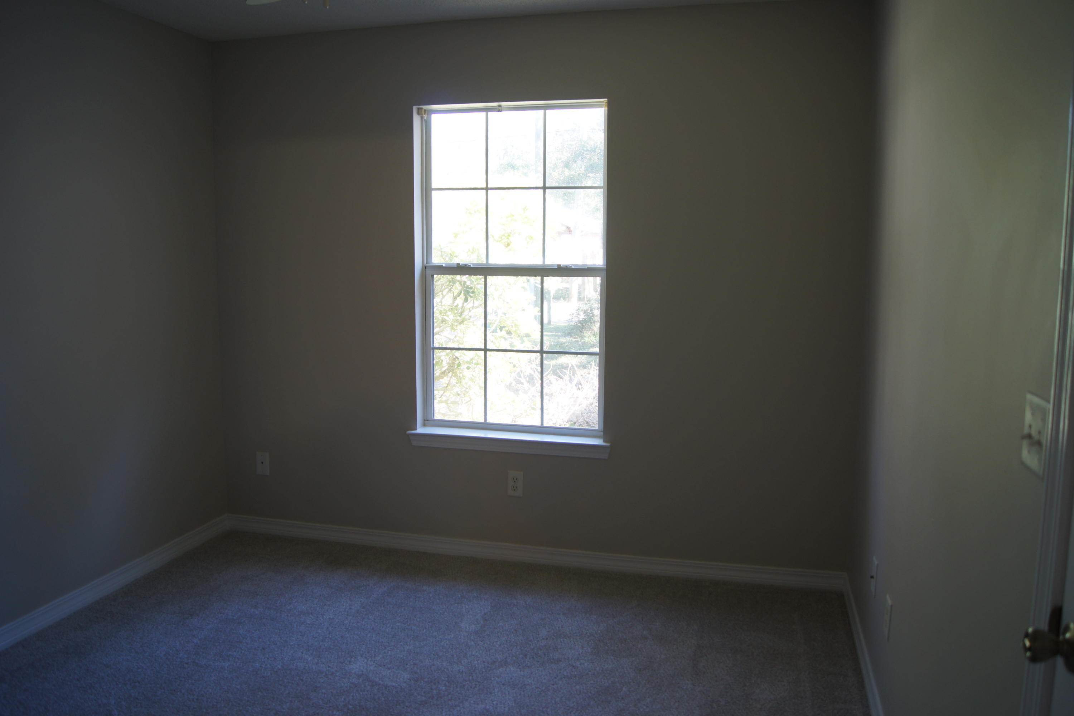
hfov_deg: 67.4
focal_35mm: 27
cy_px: 358
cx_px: 537
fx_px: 805
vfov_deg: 47.9
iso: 200
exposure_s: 1/30
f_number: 3.5
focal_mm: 18
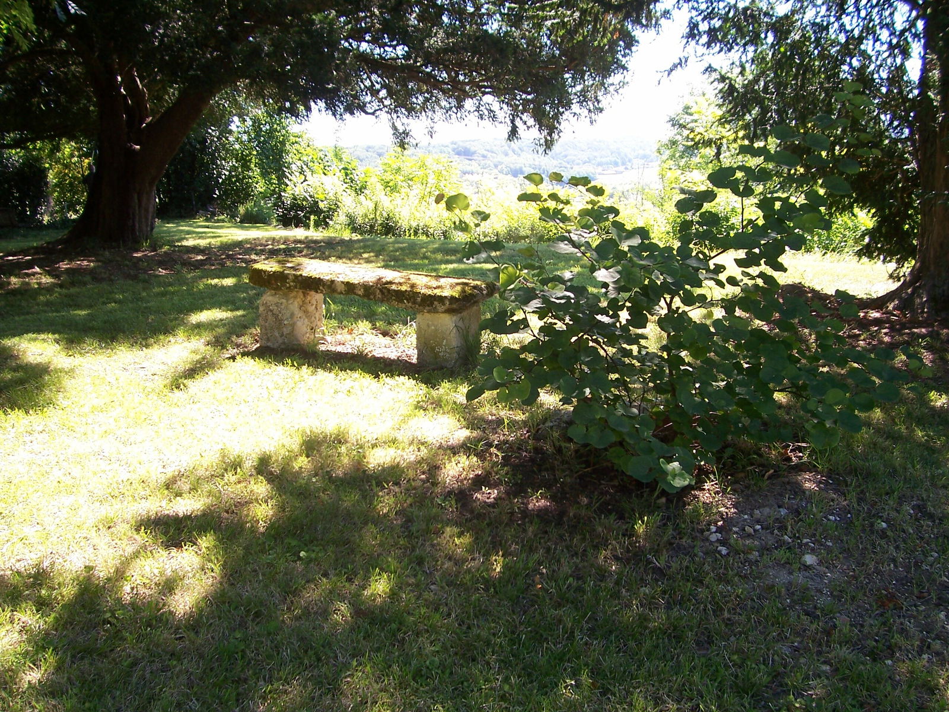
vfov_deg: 41.8
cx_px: 474
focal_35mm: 34
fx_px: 932
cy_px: 356
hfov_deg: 54.0
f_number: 2.7
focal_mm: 5.6
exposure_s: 1/180
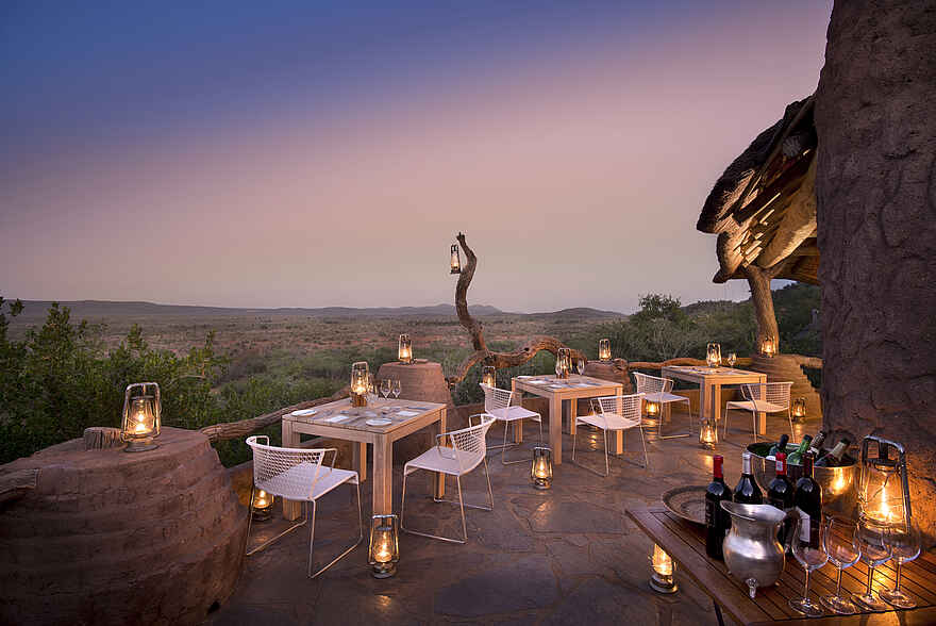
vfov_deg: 73.8
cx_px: 468
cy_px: 313
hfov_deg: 96.7
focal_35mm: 16
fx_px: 416
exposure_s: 1
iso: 200
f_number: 8
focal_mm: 16
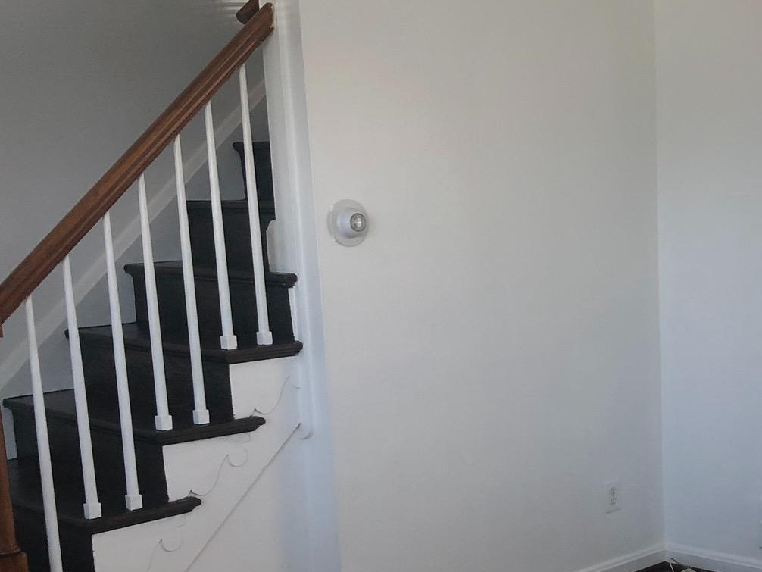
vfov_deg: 25.4
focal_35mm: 57
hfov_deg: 32.6
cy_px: 429
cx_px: 642
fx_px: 1255
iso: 20
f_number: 1.8
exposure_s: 1/30
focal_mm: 4
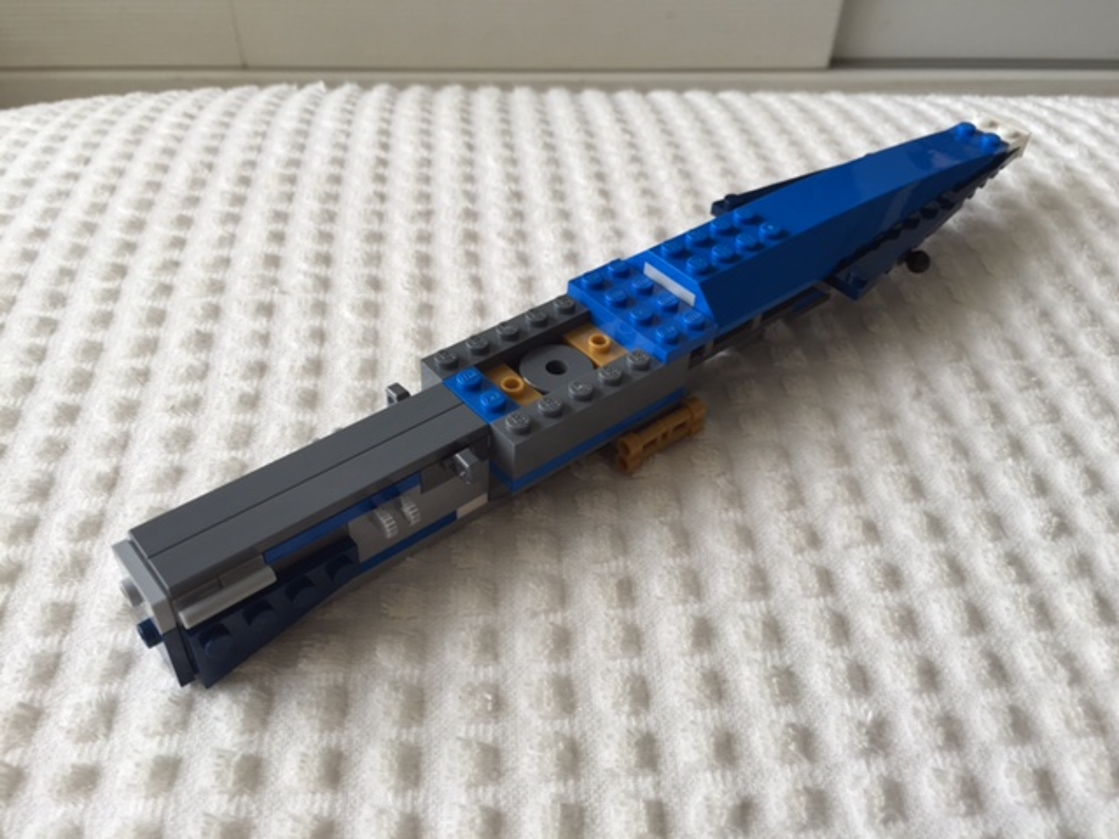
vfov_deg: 48.2
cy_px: 420
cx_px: 560
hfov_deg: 61.7
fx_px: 937
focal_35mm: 29
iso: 40
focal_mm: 4.15
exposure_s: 1/60
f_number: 2.2
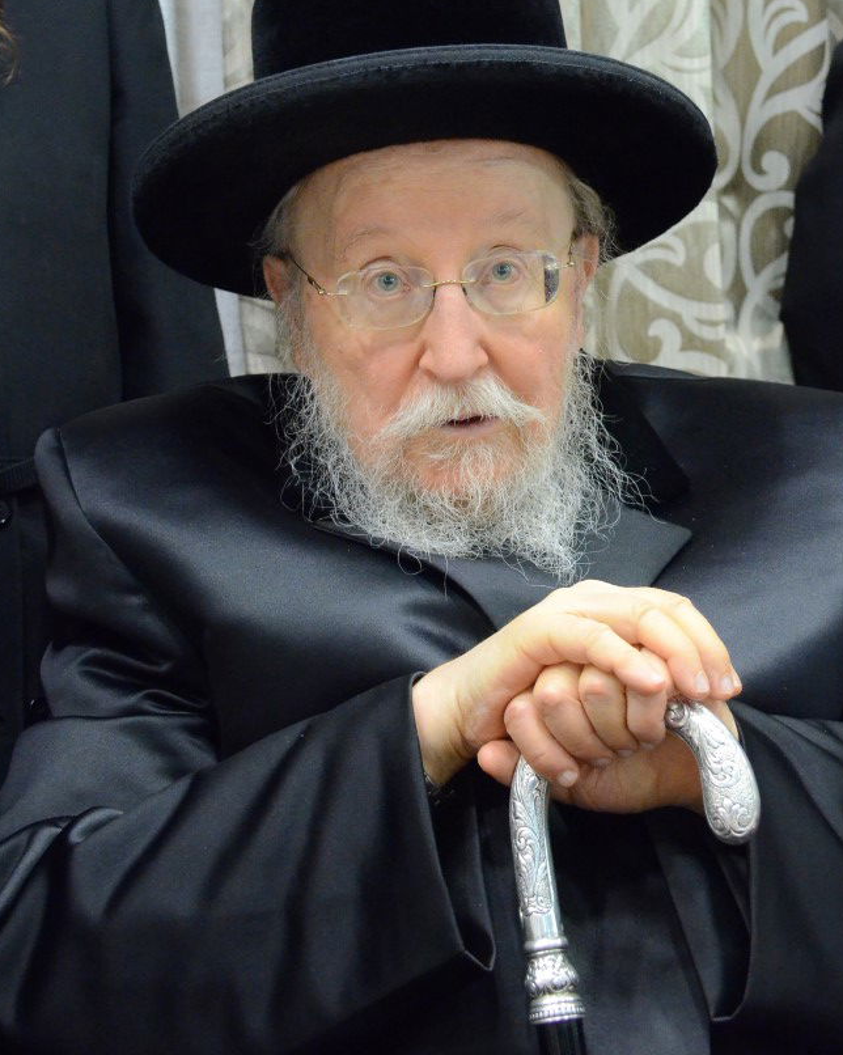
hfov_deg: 17.3
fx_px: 2778
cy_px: 317
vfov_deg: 21.4
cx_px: 473
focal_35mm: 89
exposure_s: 1/50
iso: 5000
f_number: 5
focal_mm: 44
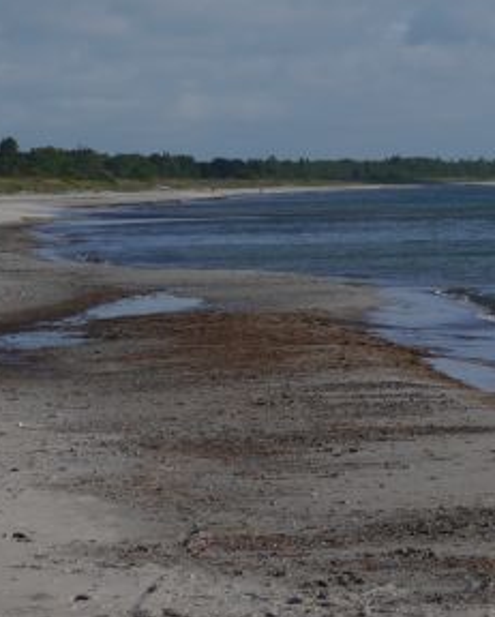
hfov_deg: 6.3
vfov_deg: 7.9
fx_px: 4461
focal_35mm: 244
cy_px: 140
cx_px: 54
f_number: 9
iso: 160
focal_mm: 45
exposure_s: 1/800
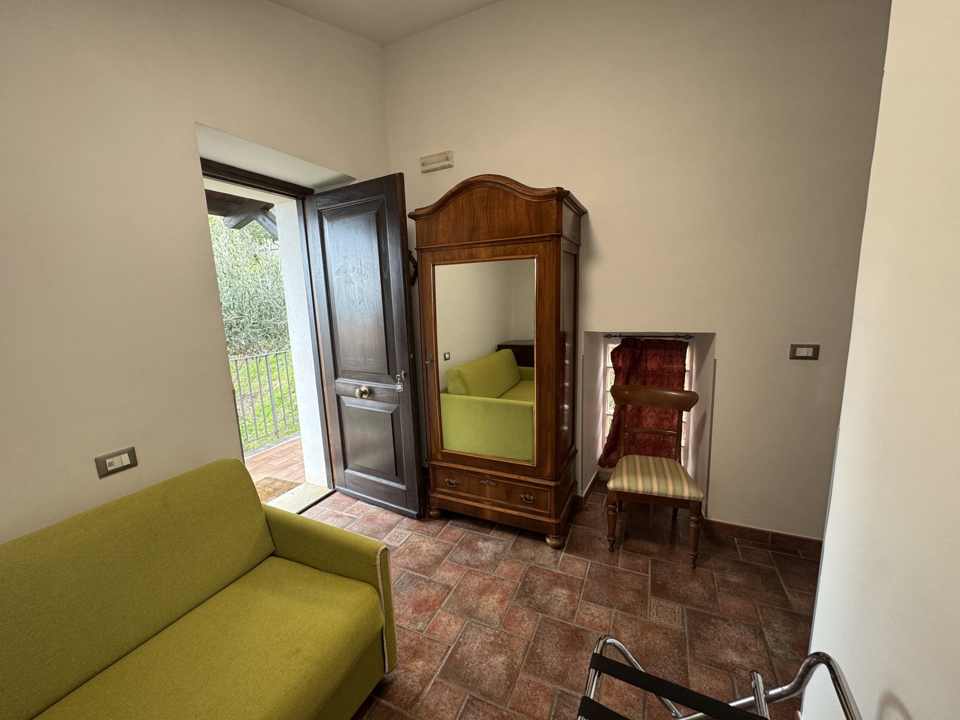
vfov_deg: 85.7
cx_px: 480
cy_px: 360
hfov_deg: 102.1
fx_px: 388
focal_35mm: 14
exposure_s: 1/100
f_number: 2.2
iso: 160
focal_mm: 2.22
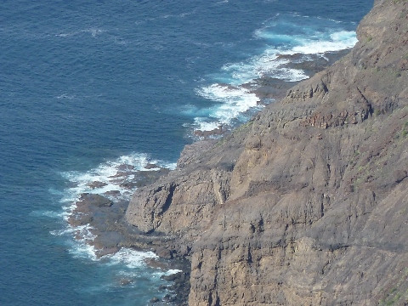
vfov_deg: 2.4
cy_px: 153
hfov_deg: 3.2
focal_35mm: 624
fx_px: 7355
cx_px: 204
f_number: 4.9
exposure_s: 1/400
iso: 80
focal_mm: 49.2
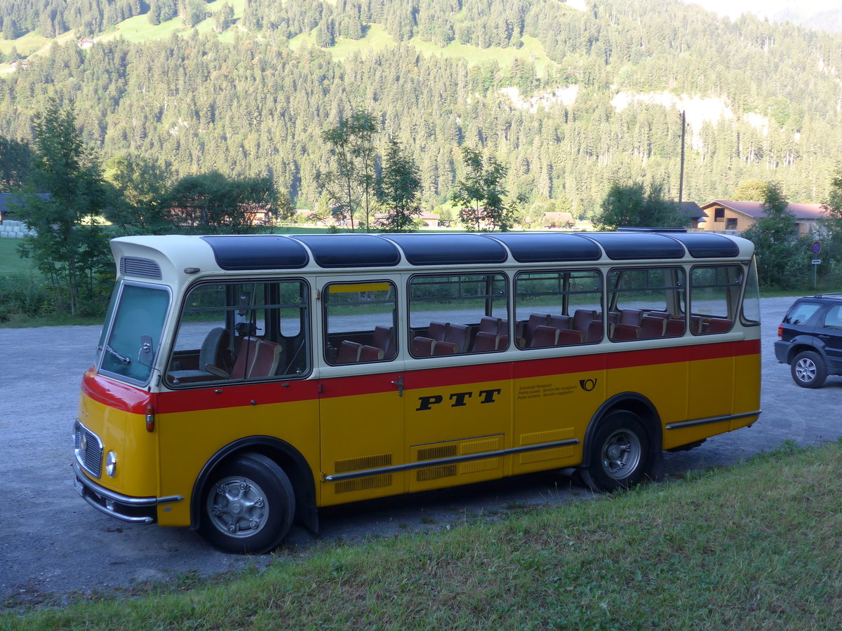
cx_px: 421
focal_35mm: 41
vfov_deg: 35.1
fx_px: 997
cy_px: 316
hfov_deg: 45.8
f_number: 2.8
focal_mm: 8.4
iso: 80
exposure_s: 1/160
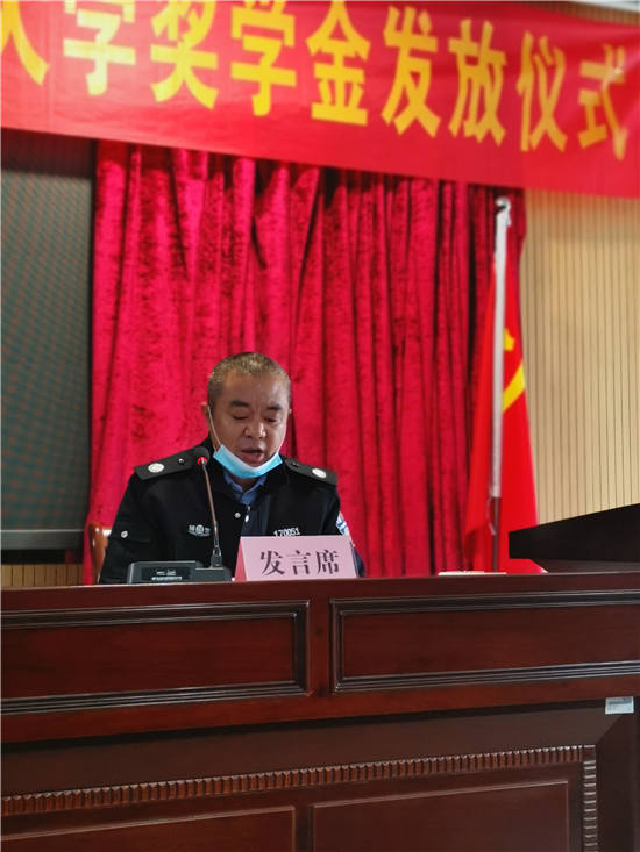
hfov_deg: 27.5
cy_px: 426
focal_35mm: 53
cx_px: 320
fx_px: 1306
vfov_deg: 36.2
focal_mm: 5.58
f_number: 1.8
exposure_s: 1/100
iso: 320
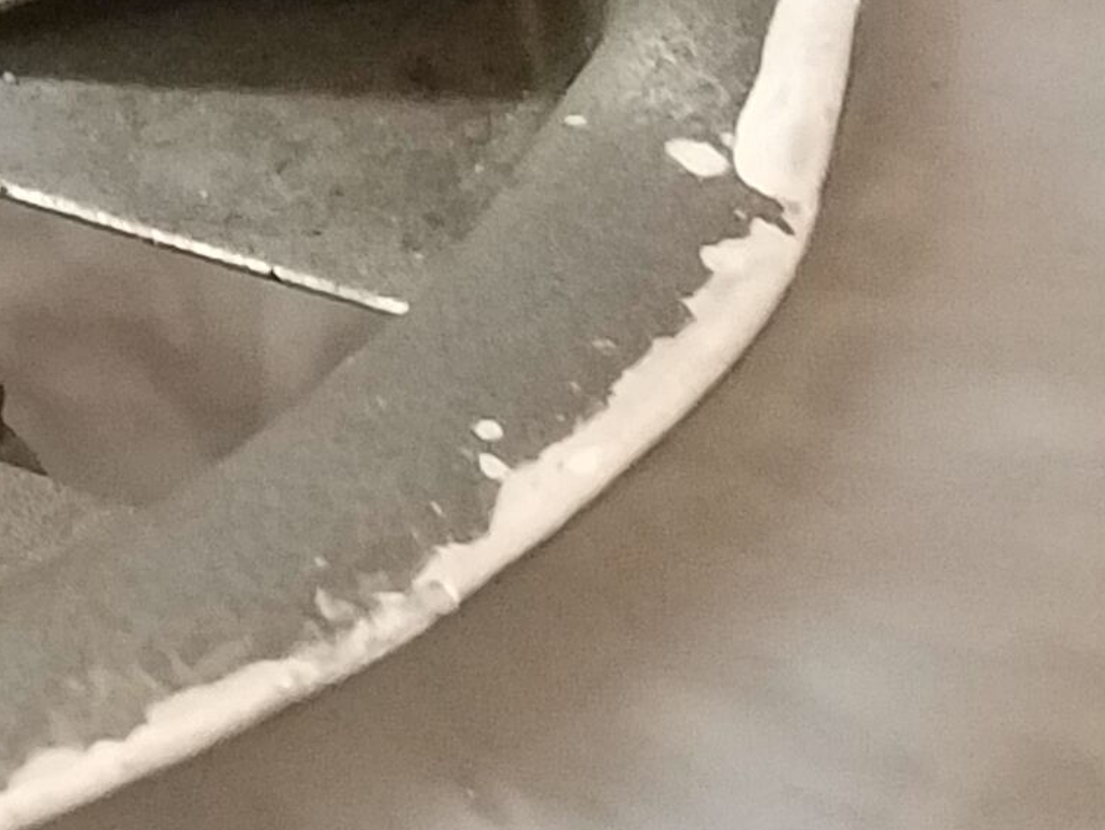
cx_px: -580
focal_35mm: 139
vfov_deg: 10.6
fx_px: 4439
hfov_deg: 13.3
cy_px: 676
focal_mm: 4.2
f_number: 1.7
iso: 800
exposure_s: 1/50
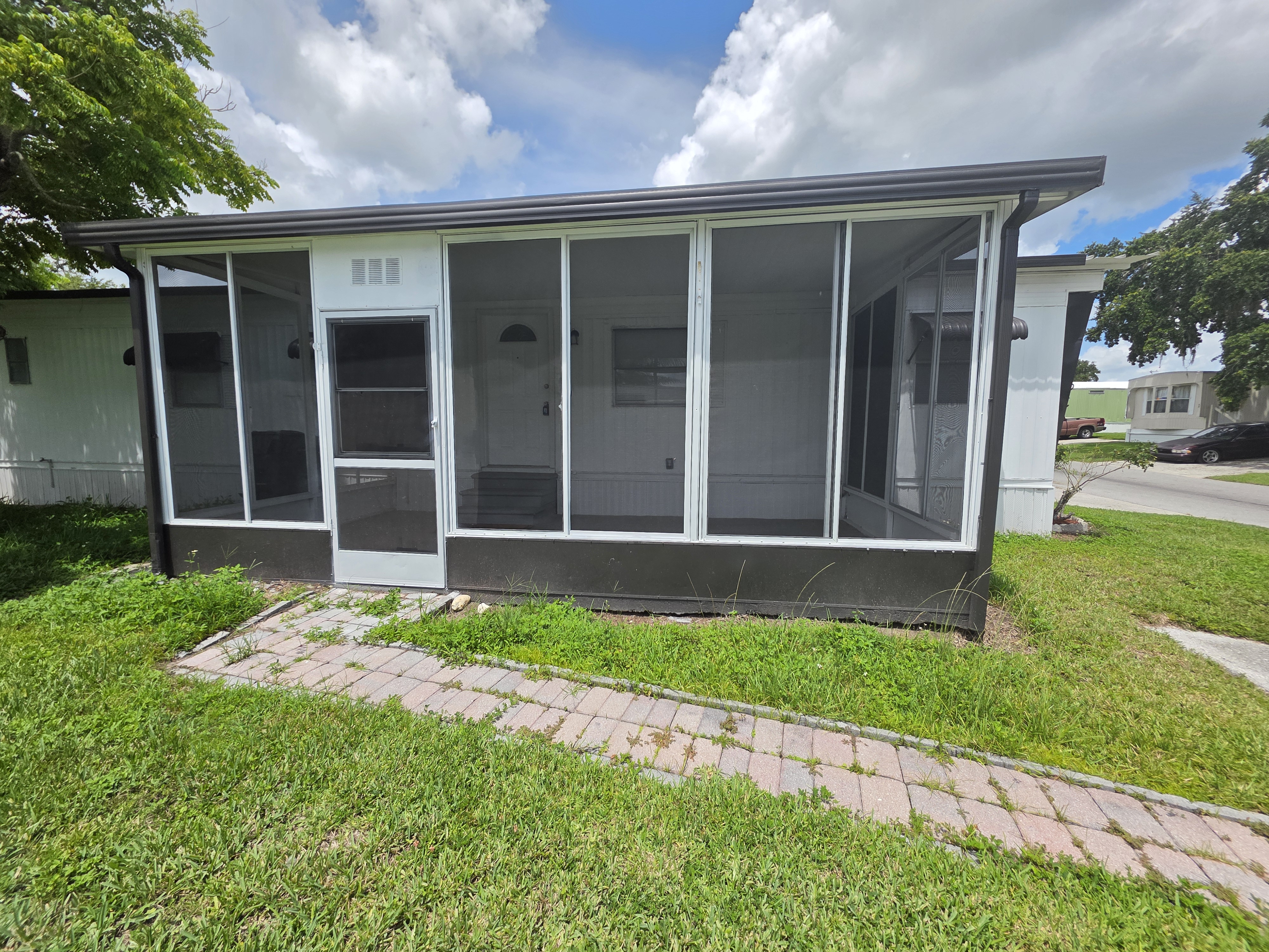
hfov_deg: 106.2
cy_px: 476
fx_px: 477
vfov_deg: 89.9
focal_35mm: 13
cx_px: 634
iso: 40
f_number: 1.9
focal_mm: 2.2
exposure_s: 1/2122
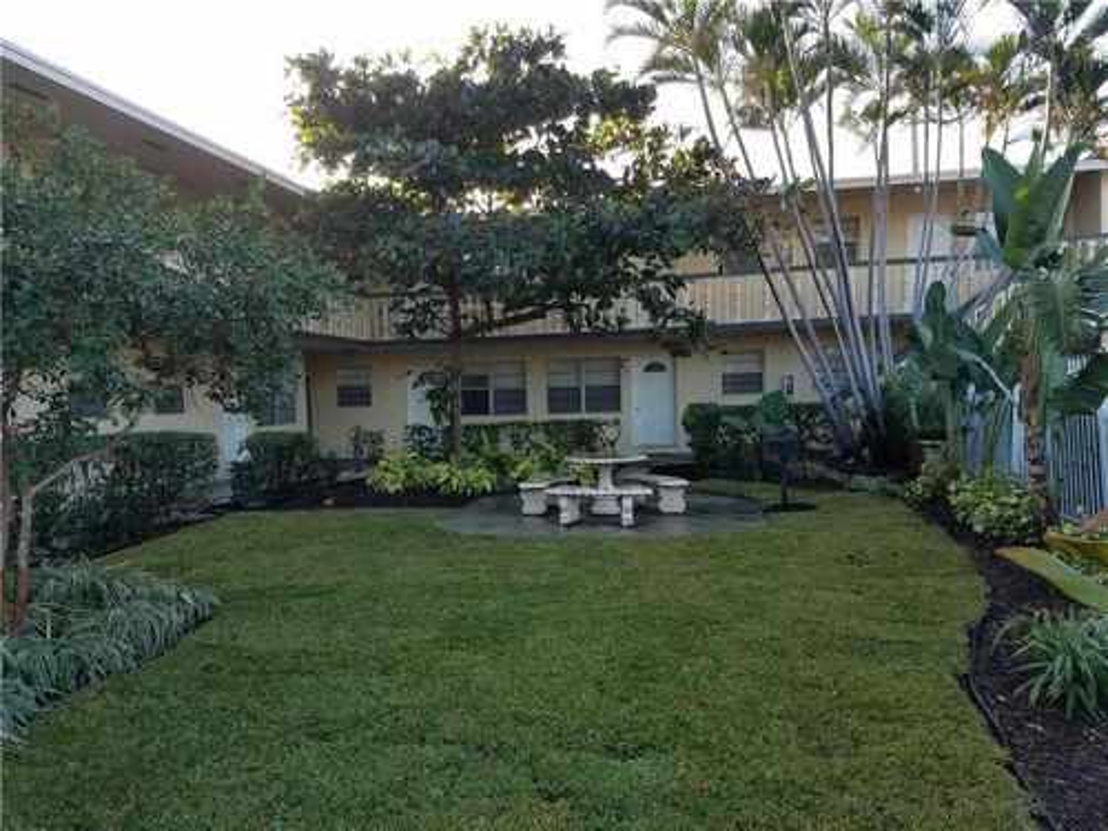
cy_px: 416
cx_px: 554
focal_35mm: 26
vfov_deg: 53.1
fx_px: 832
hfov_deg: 67.3
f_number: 1.7
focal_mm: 4.2
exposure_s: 1/351
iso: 50
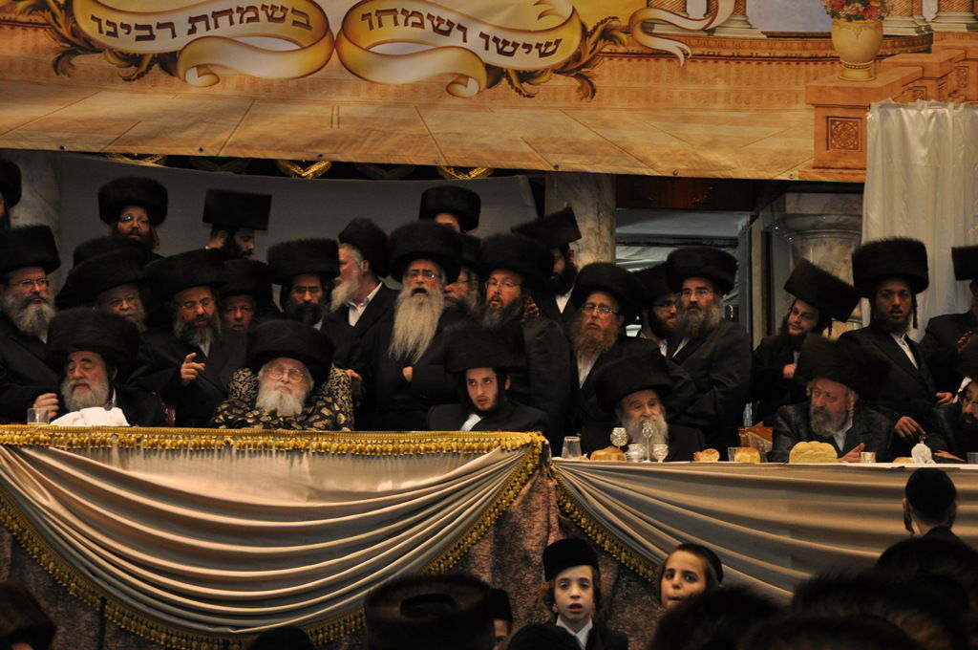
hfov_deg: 28.1
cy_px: 325
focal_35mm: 72
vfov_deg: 18.9
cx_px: 489
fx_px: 1953
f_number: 4.8
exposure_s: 1/60
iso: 800
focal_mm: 48
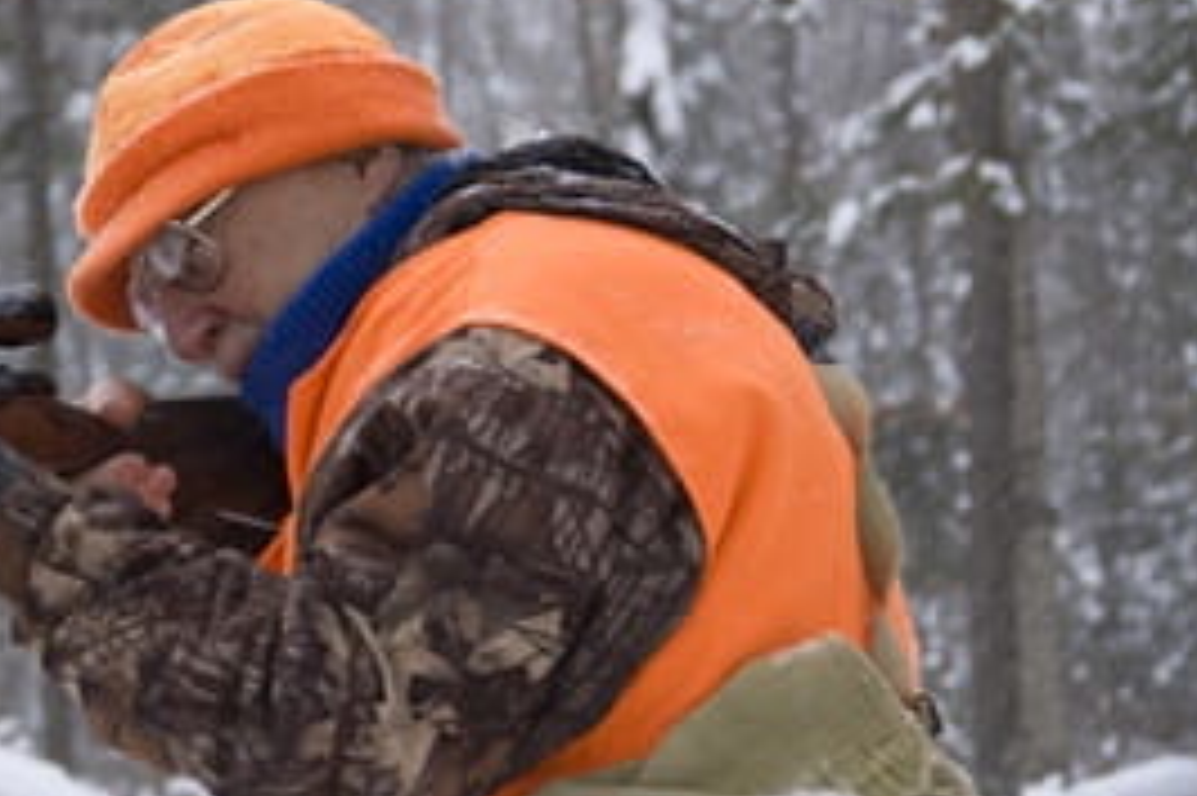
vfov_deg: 7.0
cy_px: 247
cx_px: 81
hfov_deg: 10.4
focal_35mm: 197
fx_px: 6546
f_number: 5
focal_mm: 70
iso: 200
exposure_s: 1/40
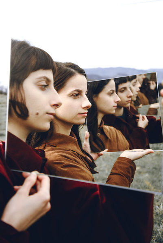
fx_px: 271
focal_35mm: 40
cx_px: 82
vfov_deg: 48.4
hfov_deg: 33.5
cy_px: 122
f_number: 5
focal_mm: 40
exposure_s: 1/500
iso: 200
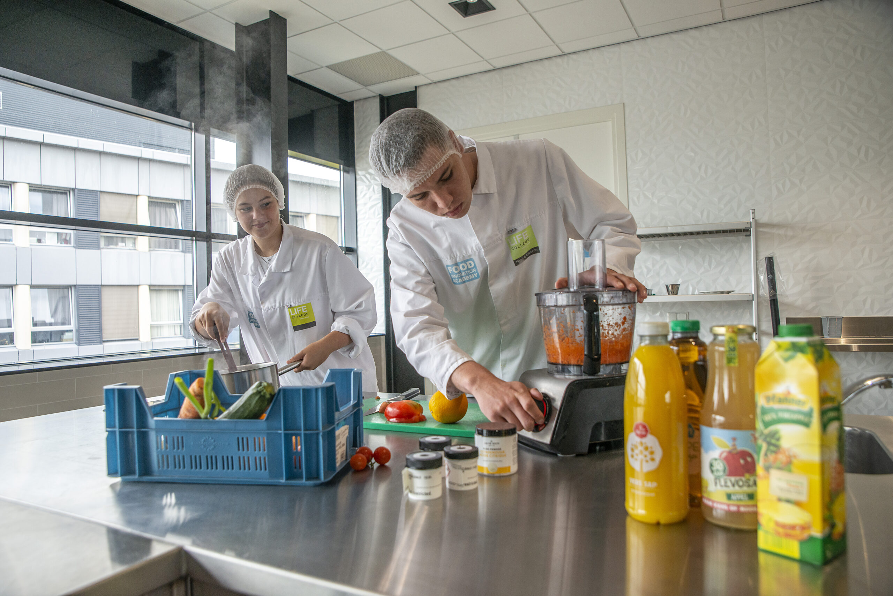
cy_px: 298
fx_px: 596
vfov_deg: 53.2
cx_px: 446
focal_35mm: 24
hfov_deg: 73.7
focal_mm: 24
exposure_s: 1/320
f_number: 4
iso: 800
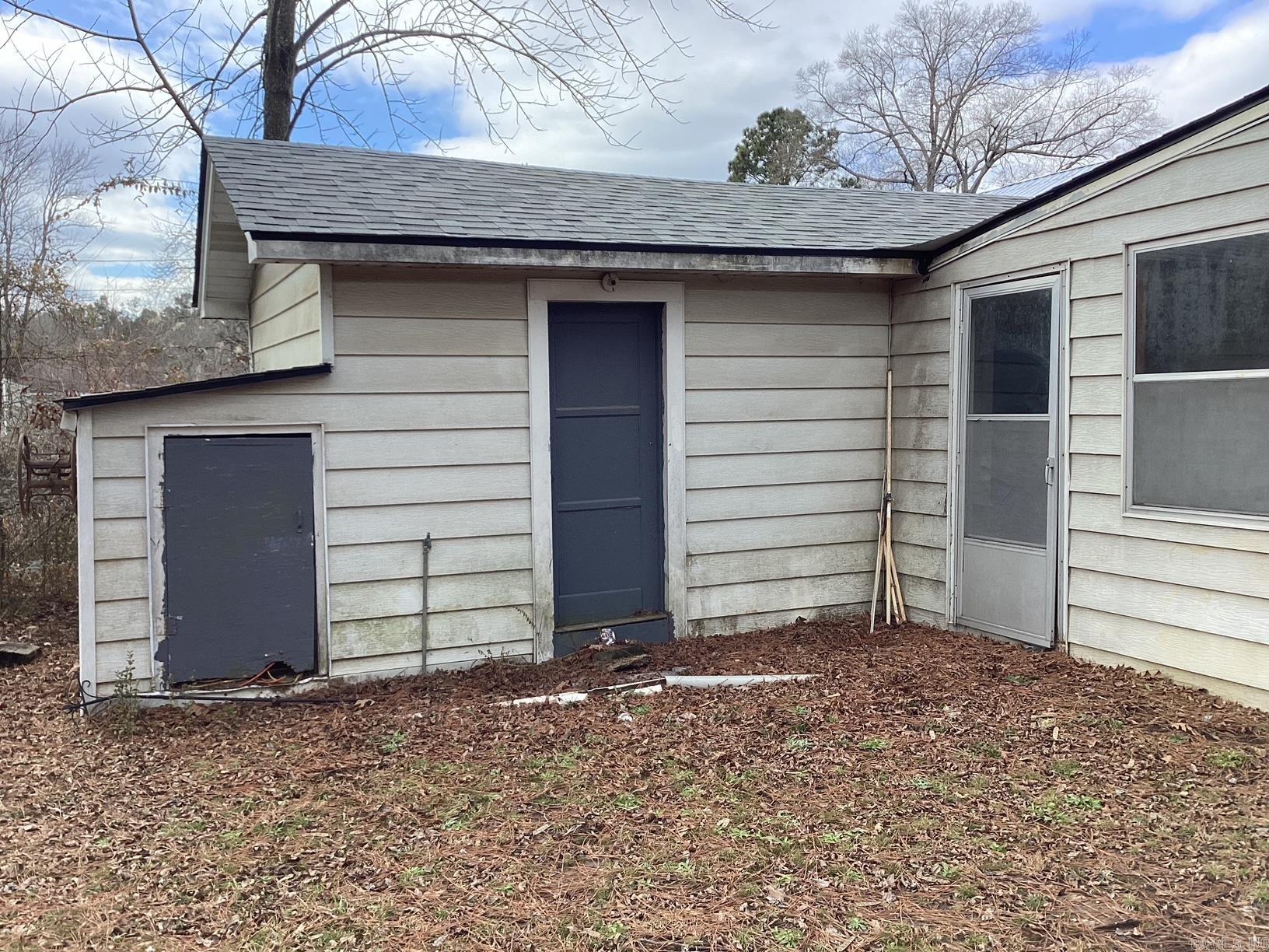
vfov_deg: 45.4
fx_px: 1136
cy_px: 476
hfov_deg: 58.4
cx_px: 634
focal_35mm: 31
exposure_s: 1/347
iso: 25
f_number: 2.4
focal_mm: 3.3
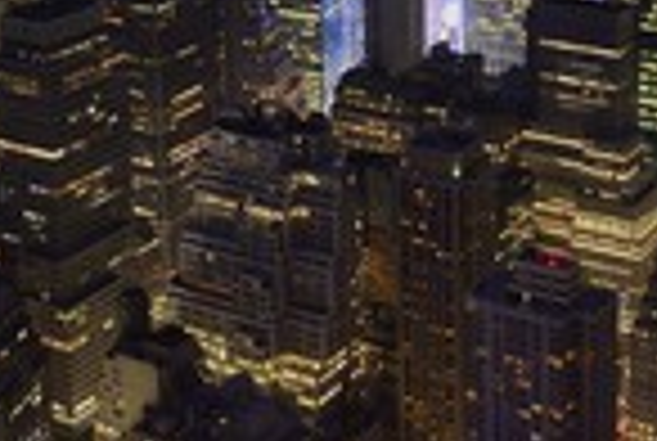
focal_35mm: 89
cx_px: 522
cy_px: -171
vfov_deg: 14.6
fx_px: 1628
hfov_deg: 22.5
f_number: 5
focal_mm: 31
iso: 3200
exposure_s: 1/13
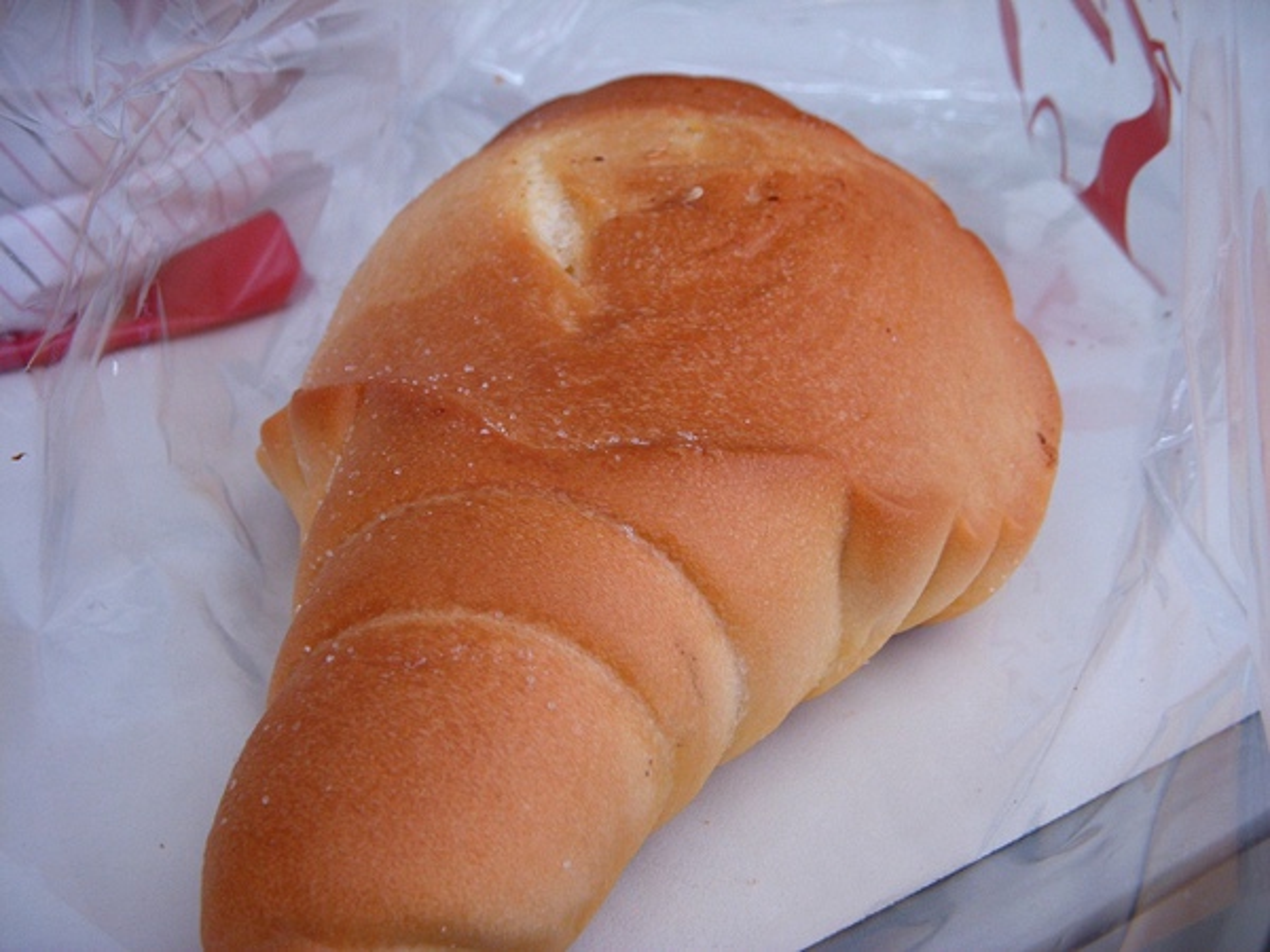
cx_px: 635
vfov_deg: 30.9
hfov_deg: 40.4
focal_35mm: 47
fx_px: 1724
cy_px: 476
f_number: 3.4
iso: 160
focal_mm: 7.9
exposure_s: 1/30
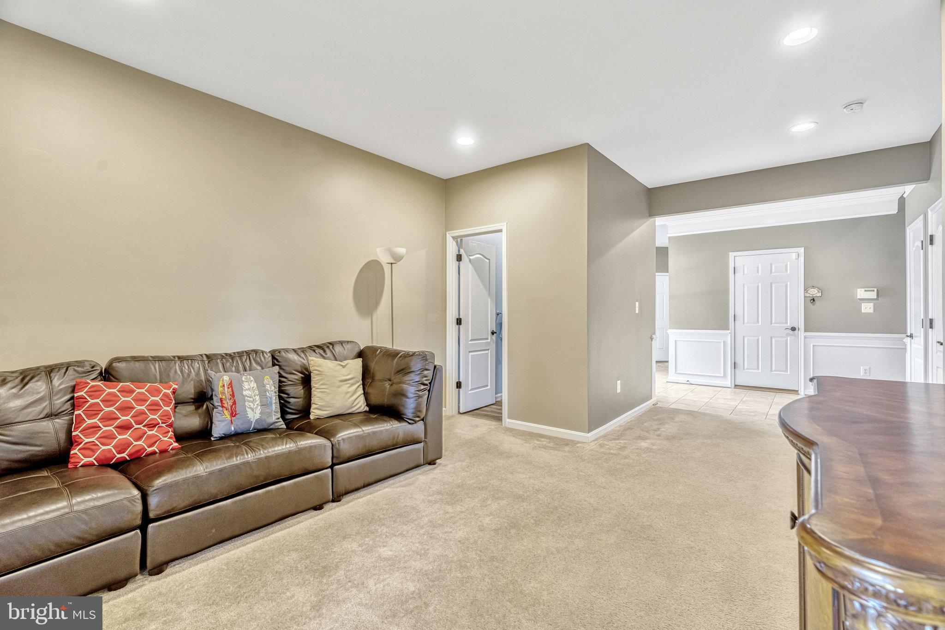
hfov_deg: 96.7
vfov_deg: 73.8
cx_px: 472
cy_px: 315
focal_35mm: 16
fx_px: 420
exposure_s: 1/13
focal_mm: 16
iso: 1250
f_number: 7.1
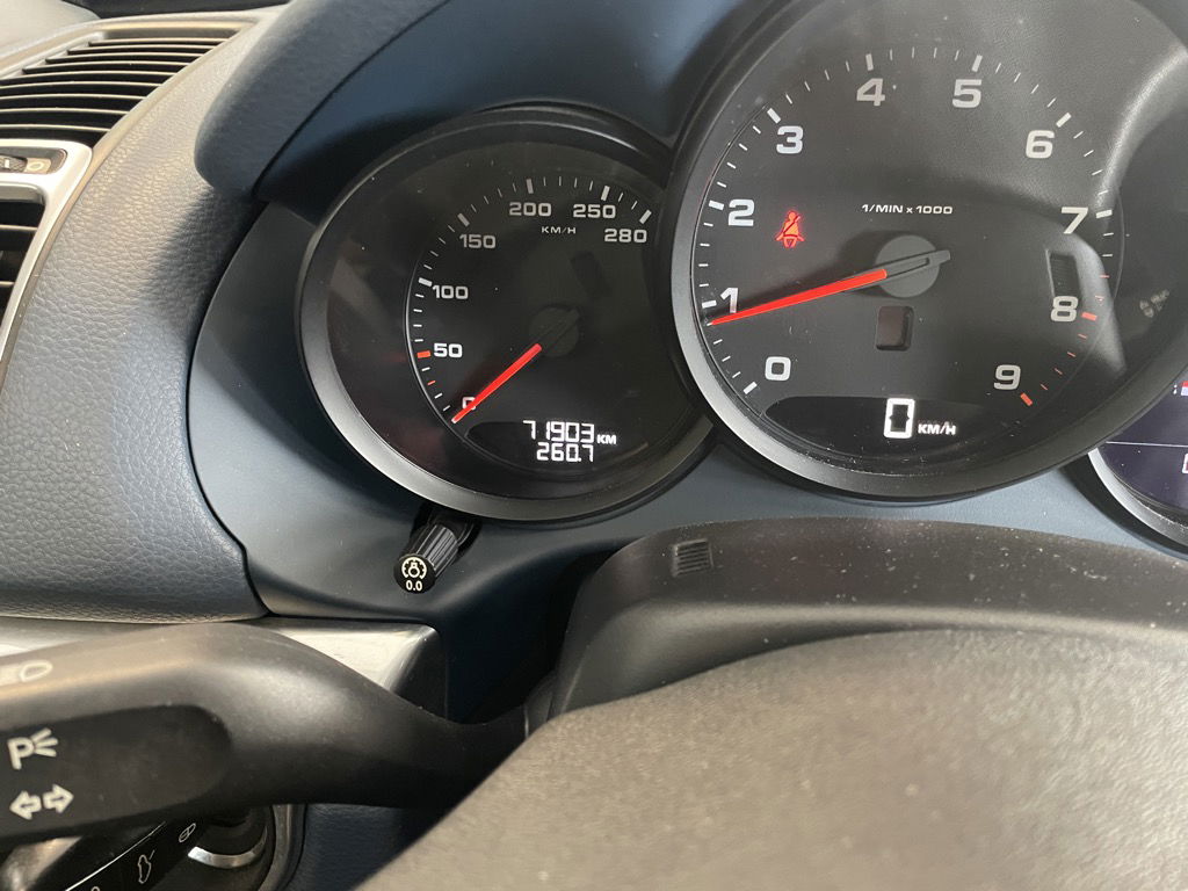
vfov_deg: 53.1
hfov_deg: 67.3
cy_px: 446
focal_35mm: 26
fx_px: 892
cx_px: 594
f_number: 1.6
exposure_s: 1/25
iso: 500
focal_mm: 4.2
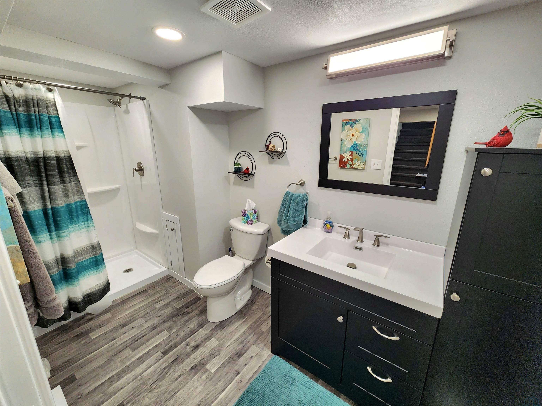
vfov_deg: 89.9
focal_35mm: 13
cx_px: 271
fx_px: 204
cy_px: 203
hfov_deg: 106.2
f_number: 2.2
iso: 100
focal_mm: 2.2
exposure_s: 1/60.2
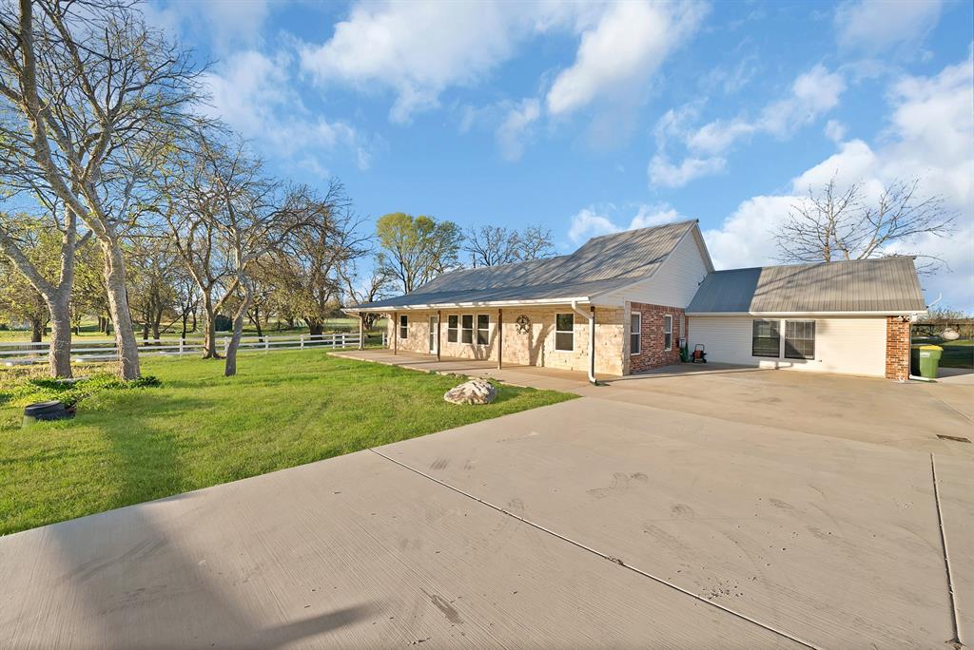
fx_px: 352
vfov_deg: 85.5
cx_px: 487
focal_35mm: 13
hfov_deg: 108.3
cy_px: 325
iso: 640
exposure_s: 1/160
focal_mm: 13
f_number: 9
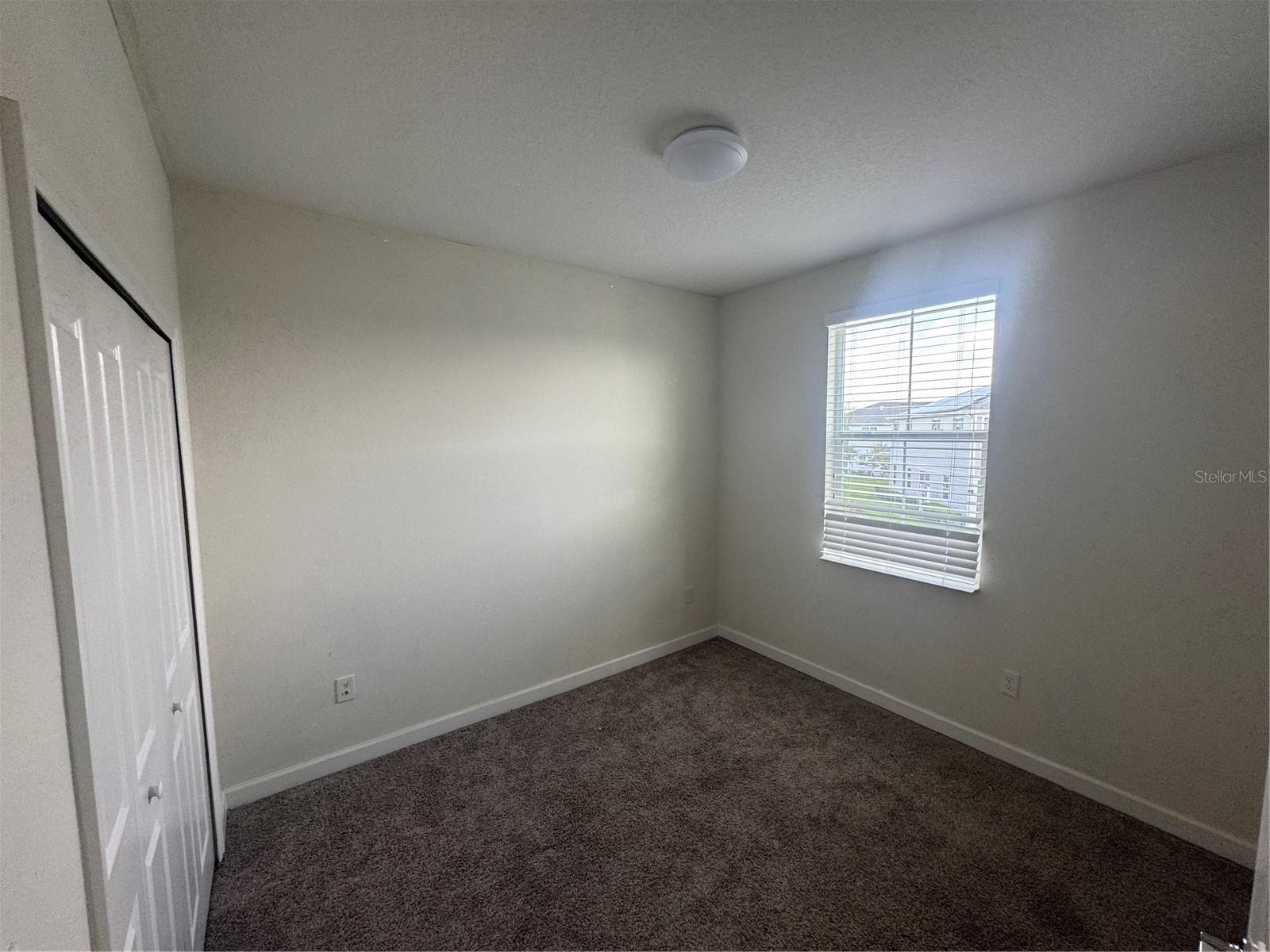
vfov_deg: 85.7
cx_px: 635
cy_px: 476
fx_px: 514
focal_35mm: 14
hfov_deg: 102.1
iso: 125
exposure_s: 1/120
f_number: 2.2
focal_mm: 2.22
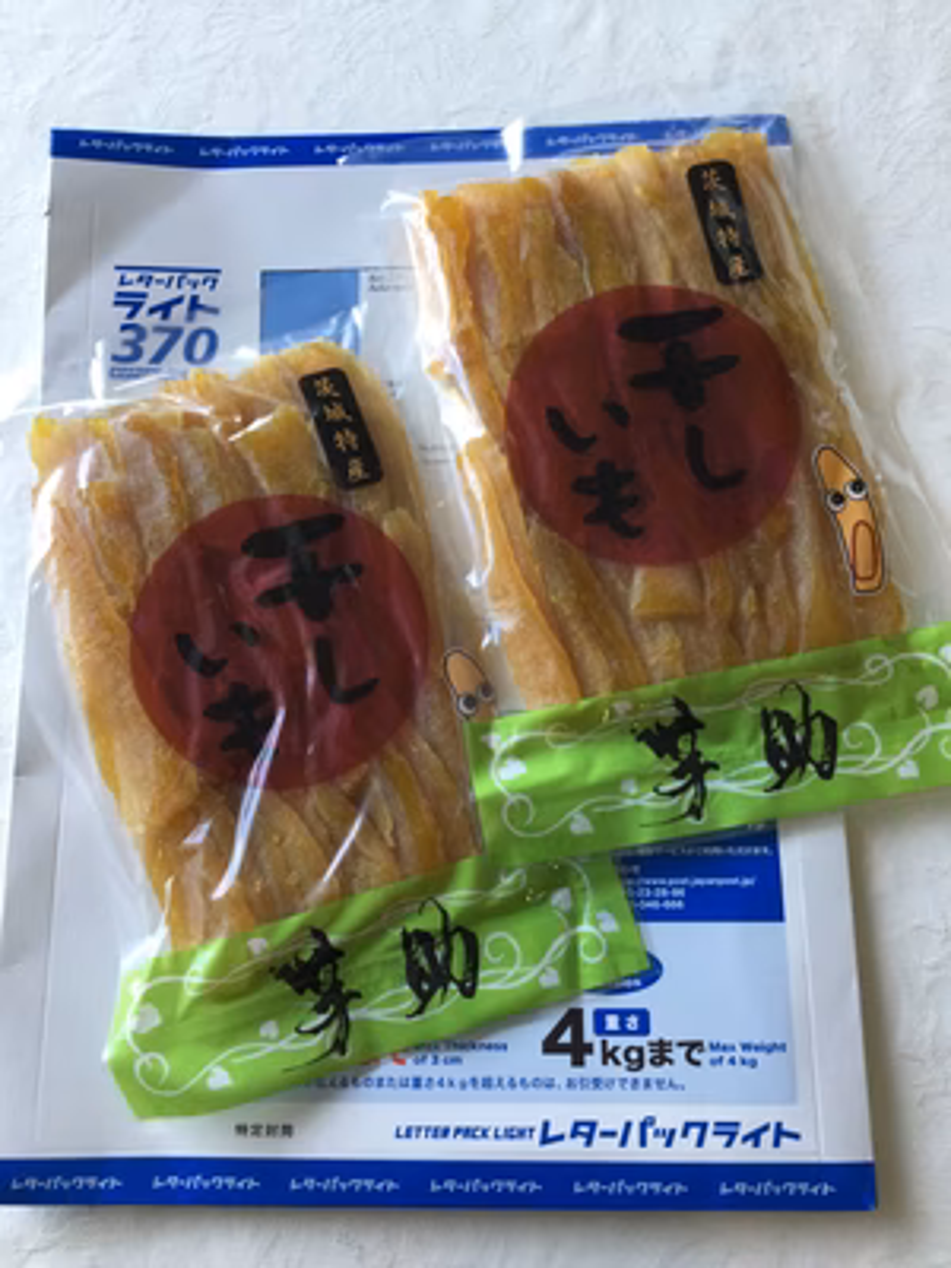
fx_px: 1136
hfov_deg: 45.4
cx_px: 476
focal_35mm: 31
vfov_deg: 58.4
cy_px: 634
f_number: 2.4
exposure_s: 1/30
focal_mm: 3.3
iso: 64
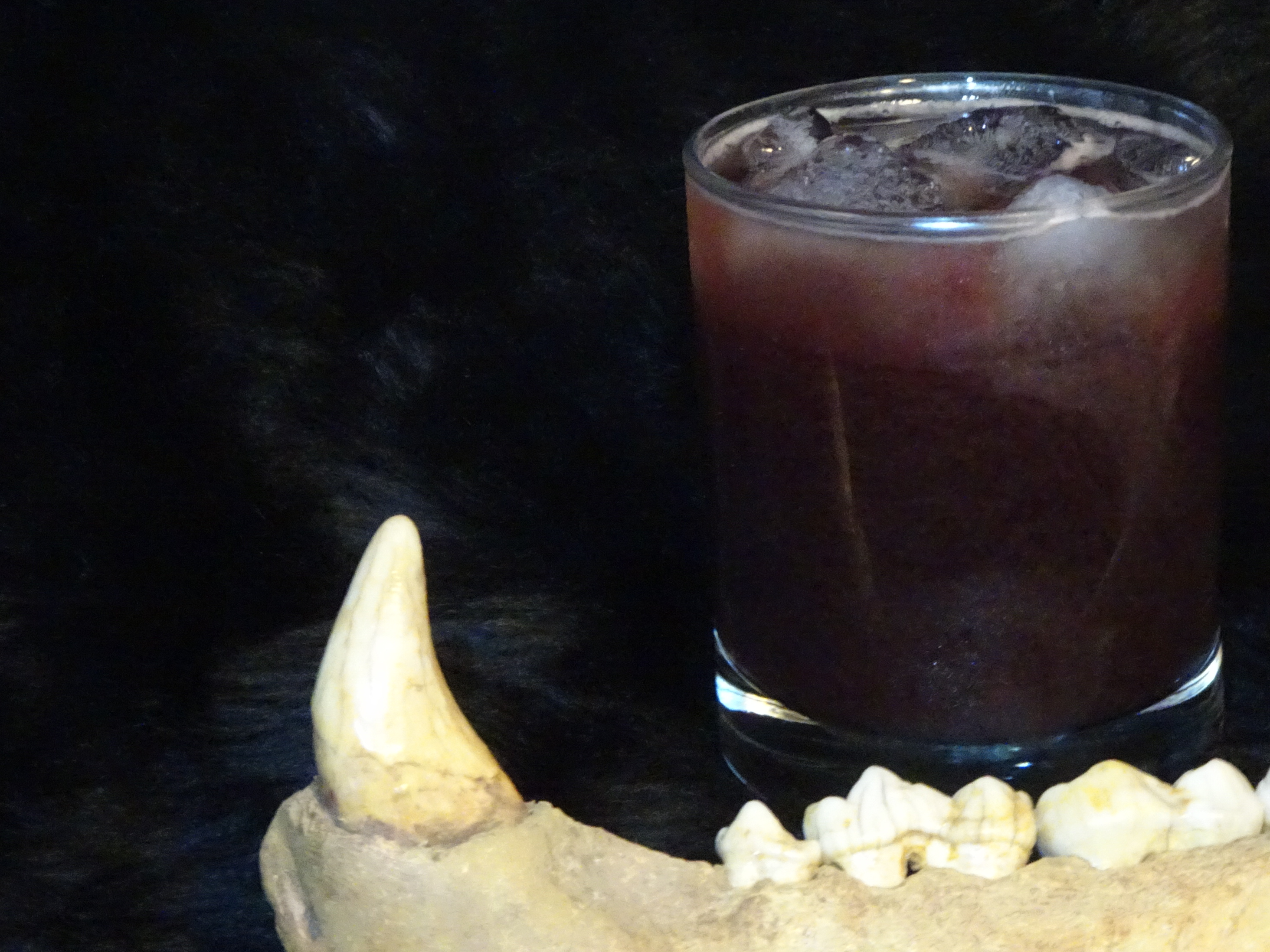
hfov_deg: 18.2
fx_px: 3926
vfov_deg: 13.8
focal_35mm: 107
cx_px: 1018
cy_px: 511
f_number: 4.5
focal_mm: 10.95
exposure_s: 1/10
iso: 1600
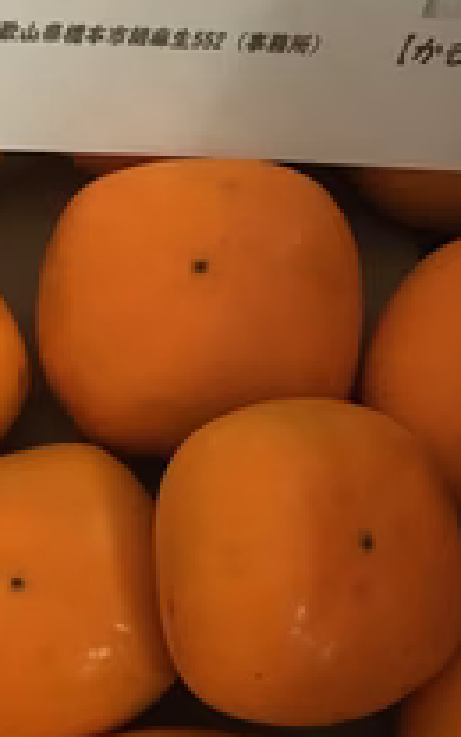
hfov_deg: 22.0
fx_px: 1186
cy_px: 330
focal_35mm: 59
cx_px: 209
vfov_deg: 34.5
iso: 320
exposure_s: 1/15
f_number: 2.2
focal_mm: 4.15
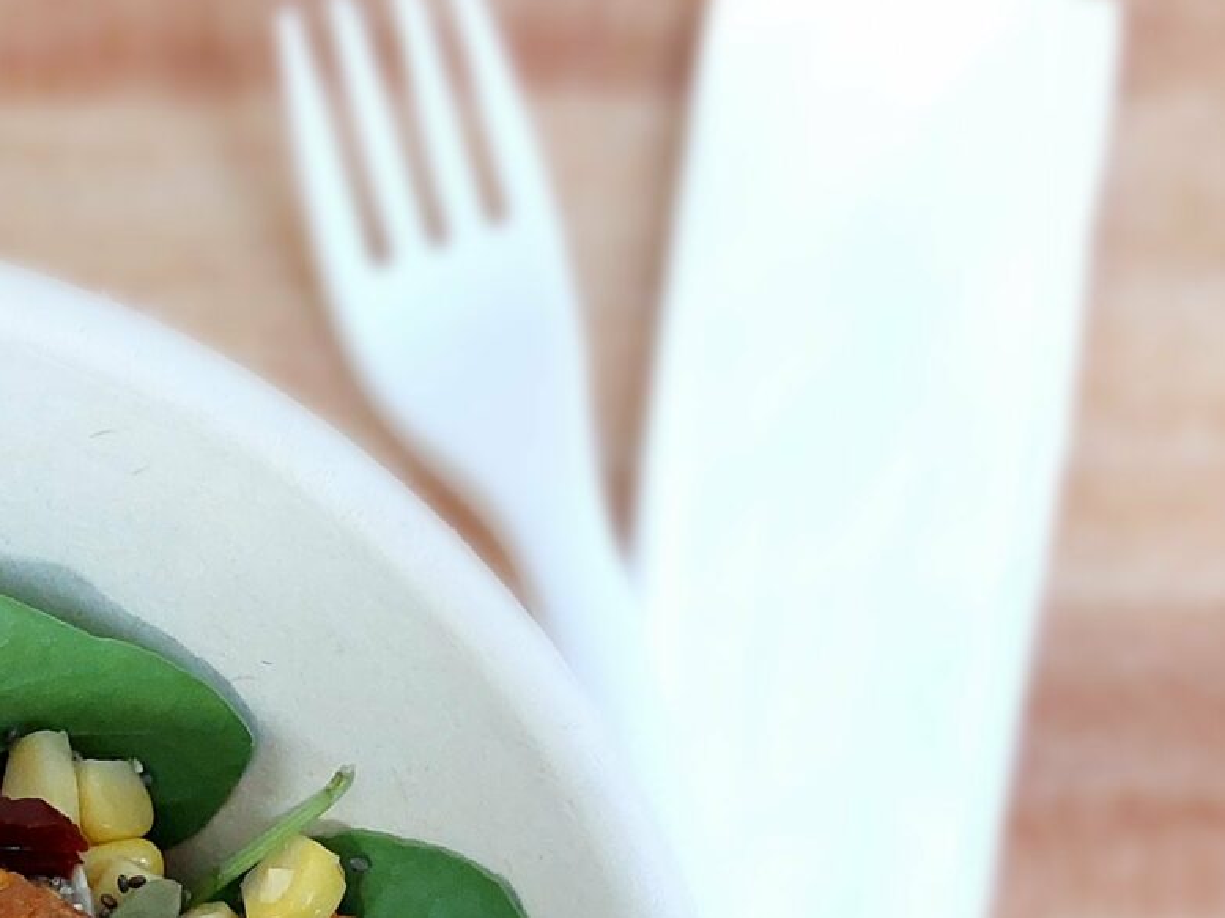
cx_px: -178
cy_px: 1277
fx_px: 2795
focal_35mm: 79
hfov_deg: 23.0
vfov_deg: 17.2
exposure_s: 1/50
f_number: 1.8
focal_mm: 5.23
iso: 400
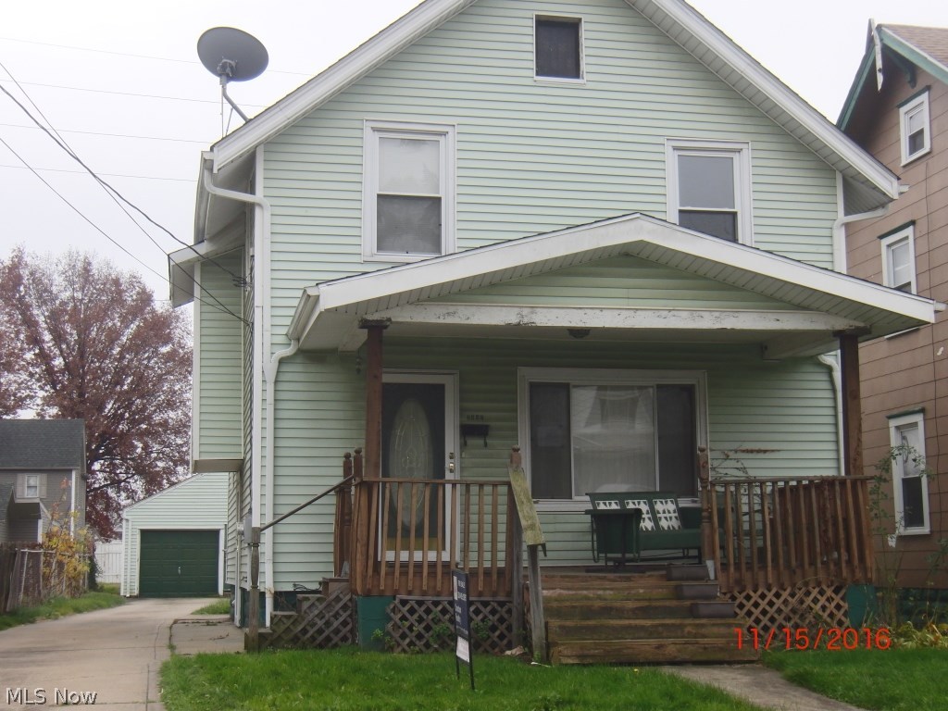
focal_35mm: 48
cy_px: 356
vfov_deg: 30.3
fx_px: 1315
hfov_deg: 39.7
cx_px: 474
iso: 100
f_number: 4
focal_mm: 8.4
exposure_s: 1/160
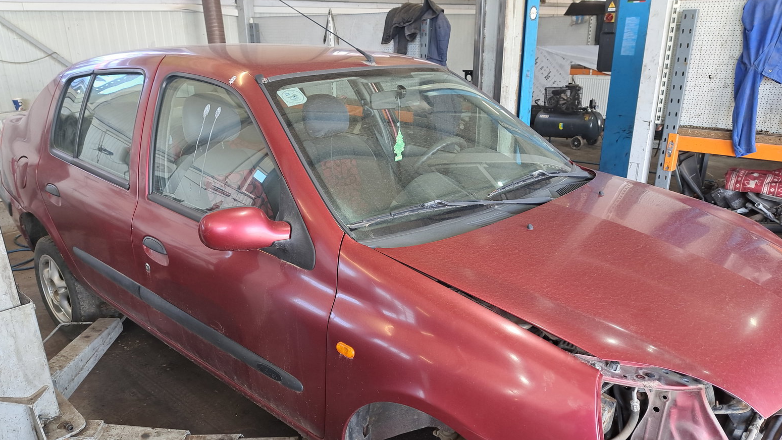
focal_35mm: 27
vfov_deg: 42.8
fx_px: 560
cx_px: 382
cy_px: 251
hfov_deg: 69.8
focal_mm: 5.23
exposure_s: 1/50
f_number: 1.8
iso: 50
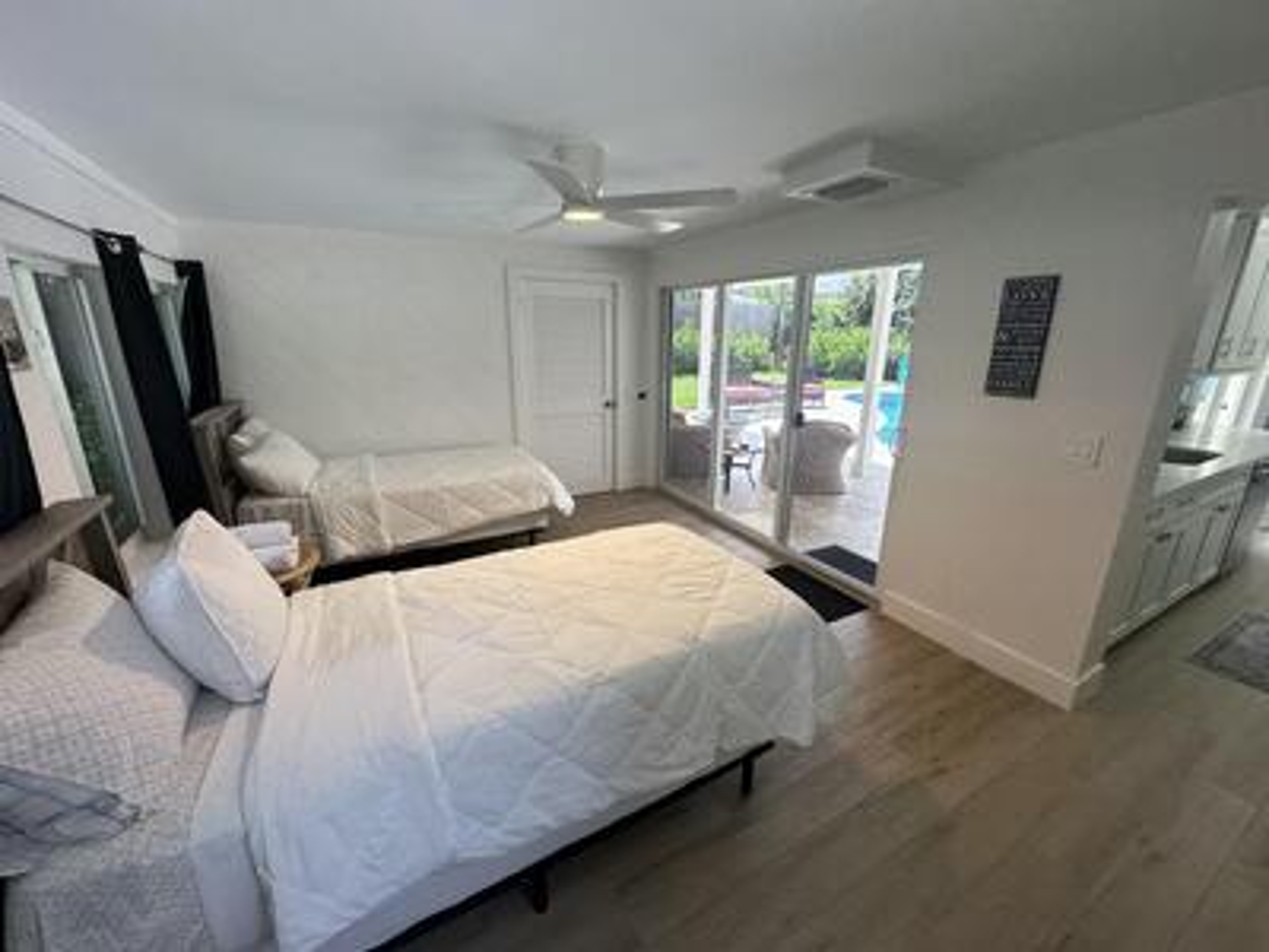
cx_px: 634
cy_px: 476
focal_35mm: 14
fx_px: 513
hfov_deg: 102.1
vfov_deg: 85.7
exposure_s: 1/120
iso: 50
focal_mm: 2.22
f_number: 2.2
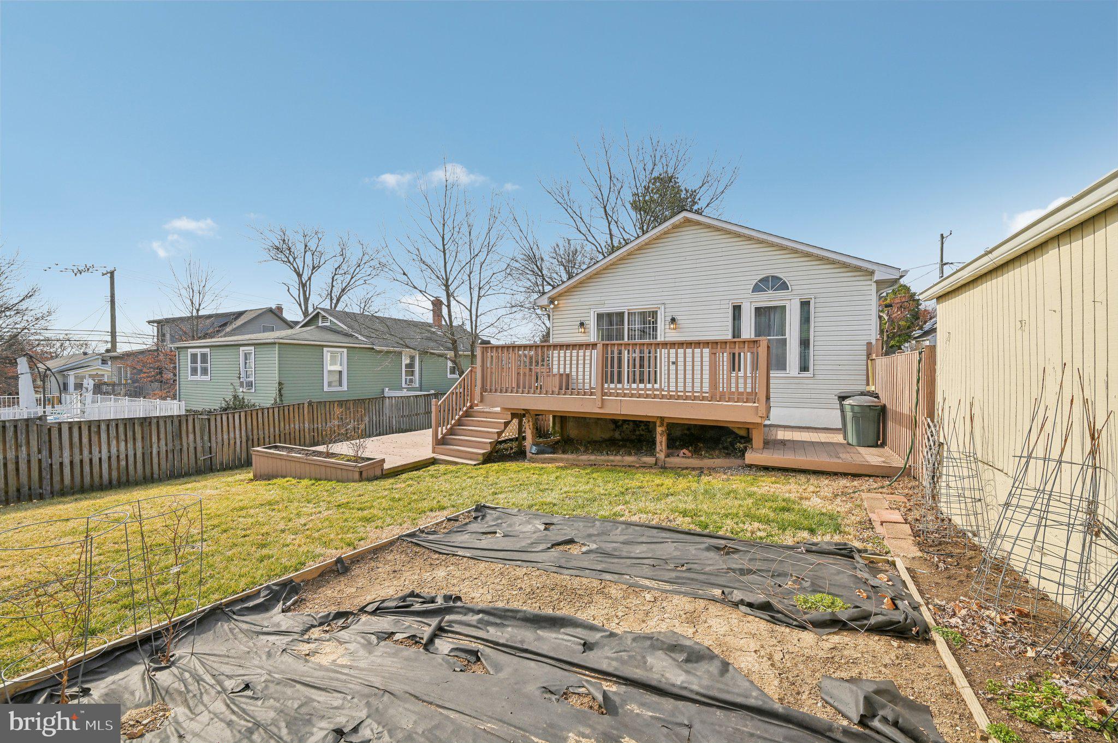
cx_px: 559
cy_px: 372
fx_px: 434
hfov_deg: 104.3
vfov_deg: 81.1
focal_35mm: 14
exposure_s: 1/400
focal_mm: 14
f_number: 8
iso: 100
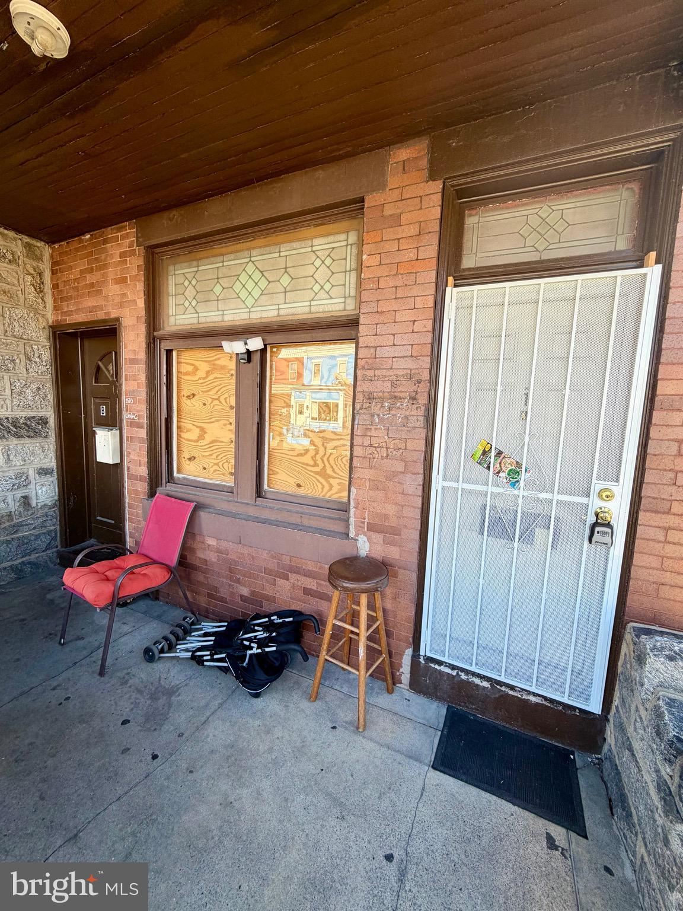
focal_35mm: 14
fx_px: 368
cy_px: 456
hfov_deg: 85.7
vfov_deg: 102.1
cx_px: 342
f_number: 2.2
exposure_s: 1/144
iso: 40
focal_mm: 2.22
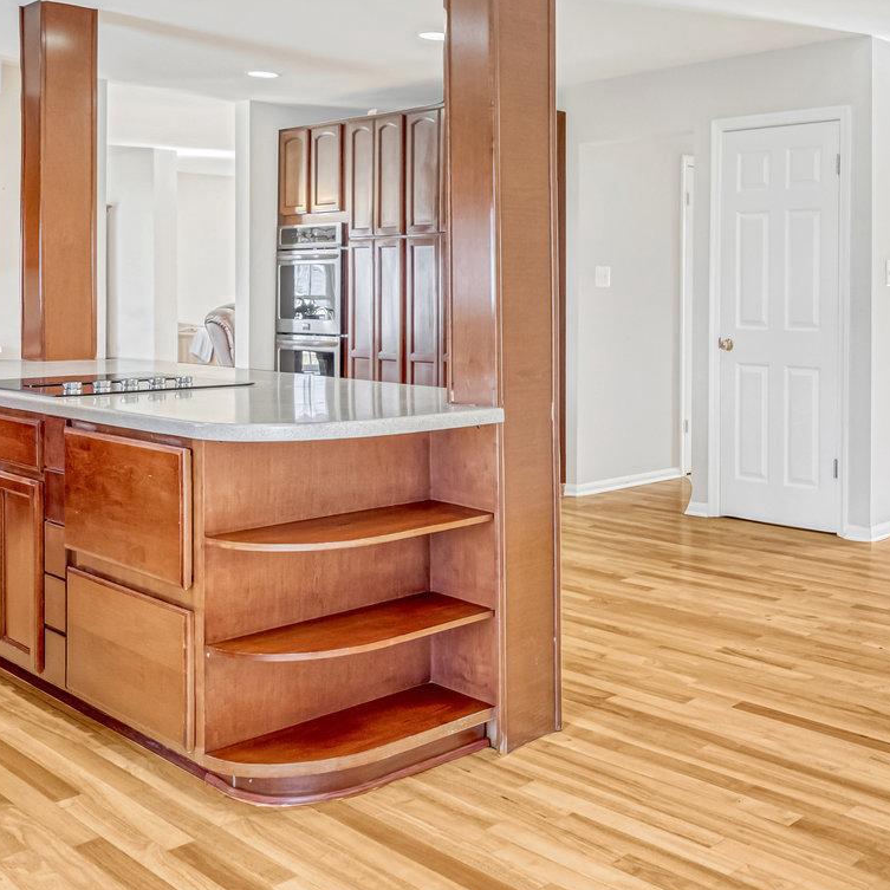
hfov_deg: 41.0
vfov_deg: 44.4
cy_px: 308
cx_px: 821
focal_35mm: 37
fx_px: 1076
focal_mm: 16
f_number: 7.1
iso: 1250
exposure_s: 1/1250
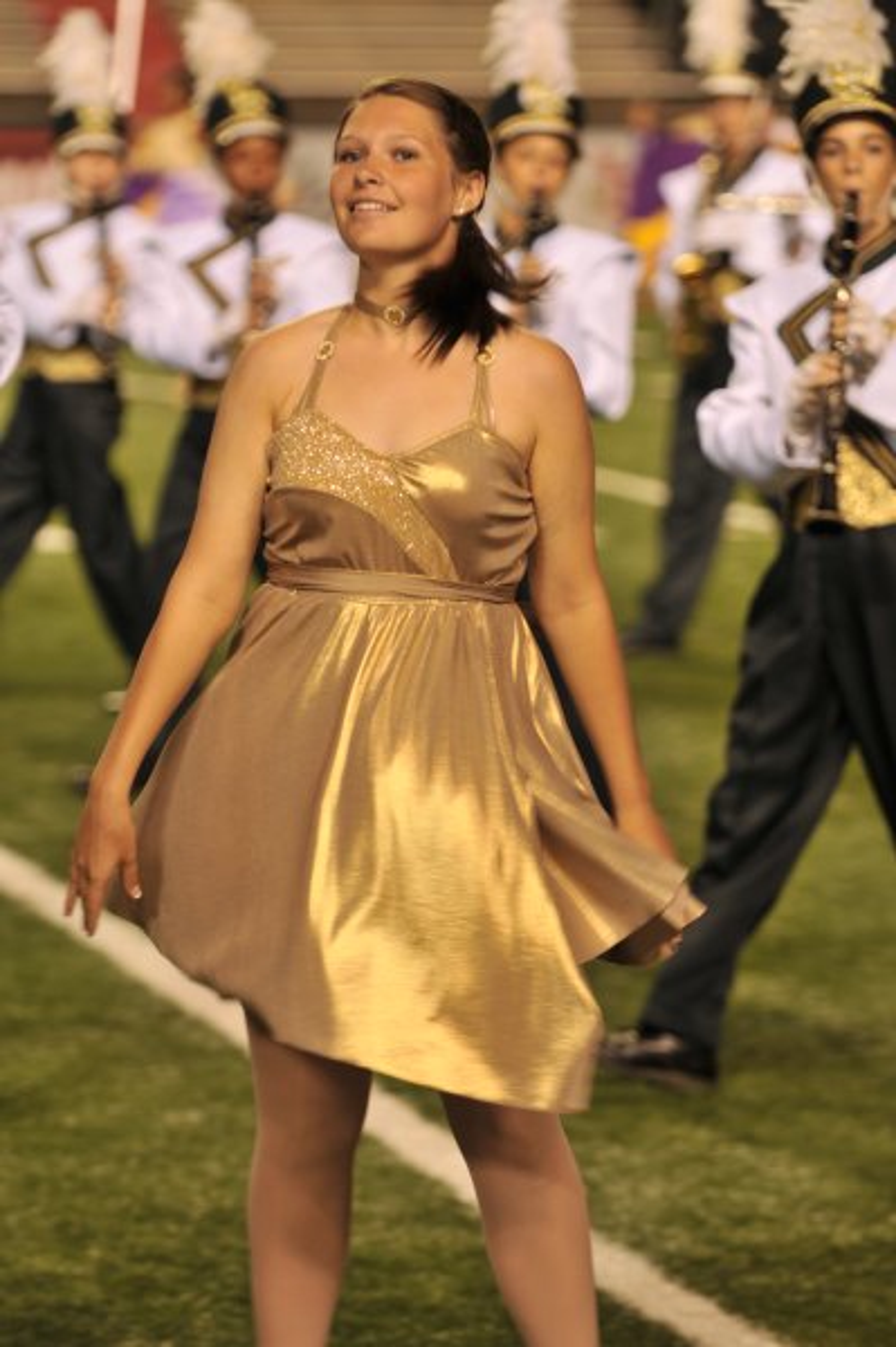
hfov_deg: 7.0
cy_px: 674
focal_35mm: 195
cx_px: 448
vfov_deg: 10.6
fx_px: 7292
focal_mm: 130
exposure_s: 1/80
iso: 200
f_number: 2.8
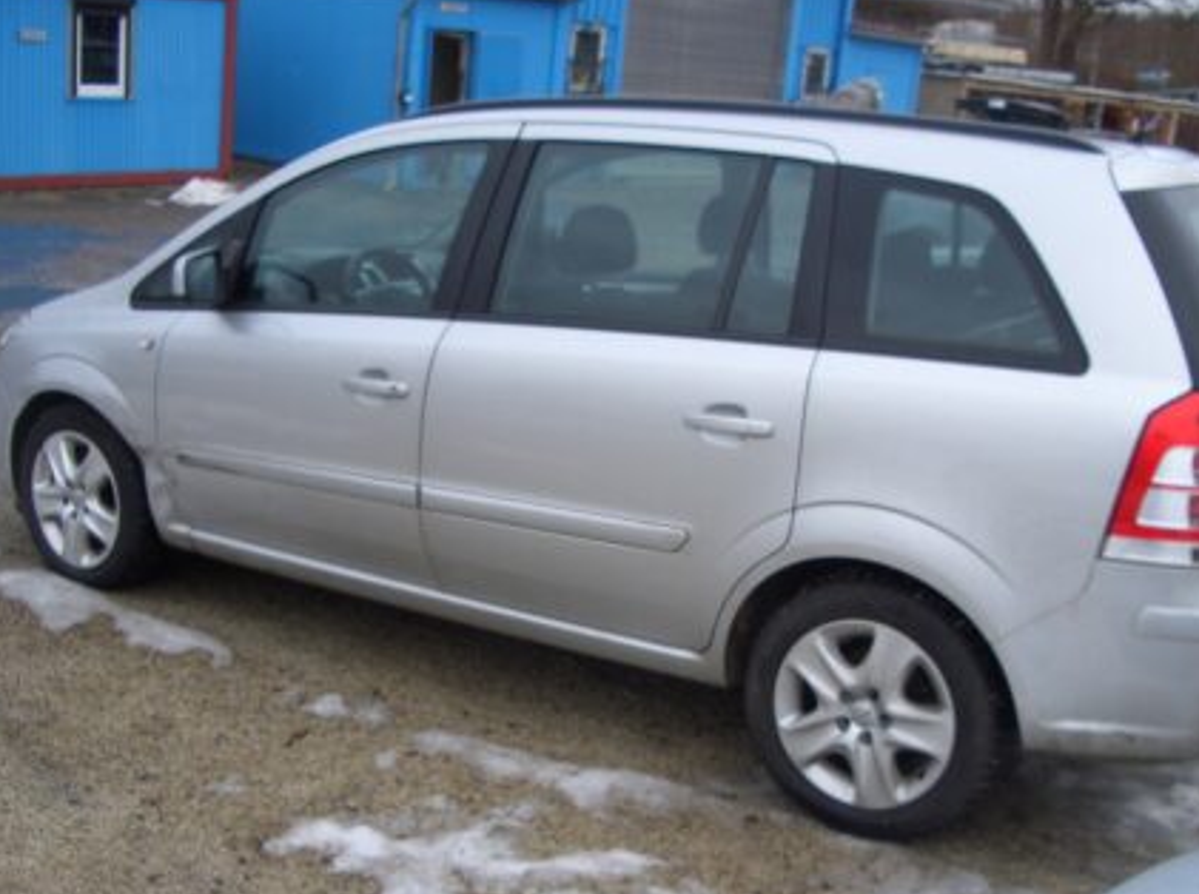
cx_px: 648
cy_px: 525
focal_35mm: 44
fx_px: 1521
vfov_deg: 32.7
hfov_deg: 43.0
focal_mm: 5.8
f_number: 2.6
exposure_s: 1/250
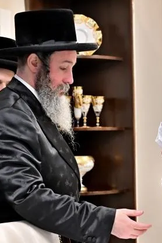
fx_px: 796
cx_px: 196
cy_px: 172
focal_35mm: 118
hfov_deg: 11.4
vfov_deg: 17.3
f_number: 4
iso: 1000
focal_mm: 48
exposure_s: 1/400
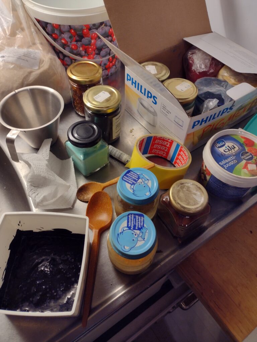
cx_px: 128
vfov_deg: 65.3
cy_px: 171
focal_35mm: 27
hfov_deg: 51.4
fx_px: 267
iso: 120
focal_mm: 4.71
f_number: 1.7
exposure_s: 1/50
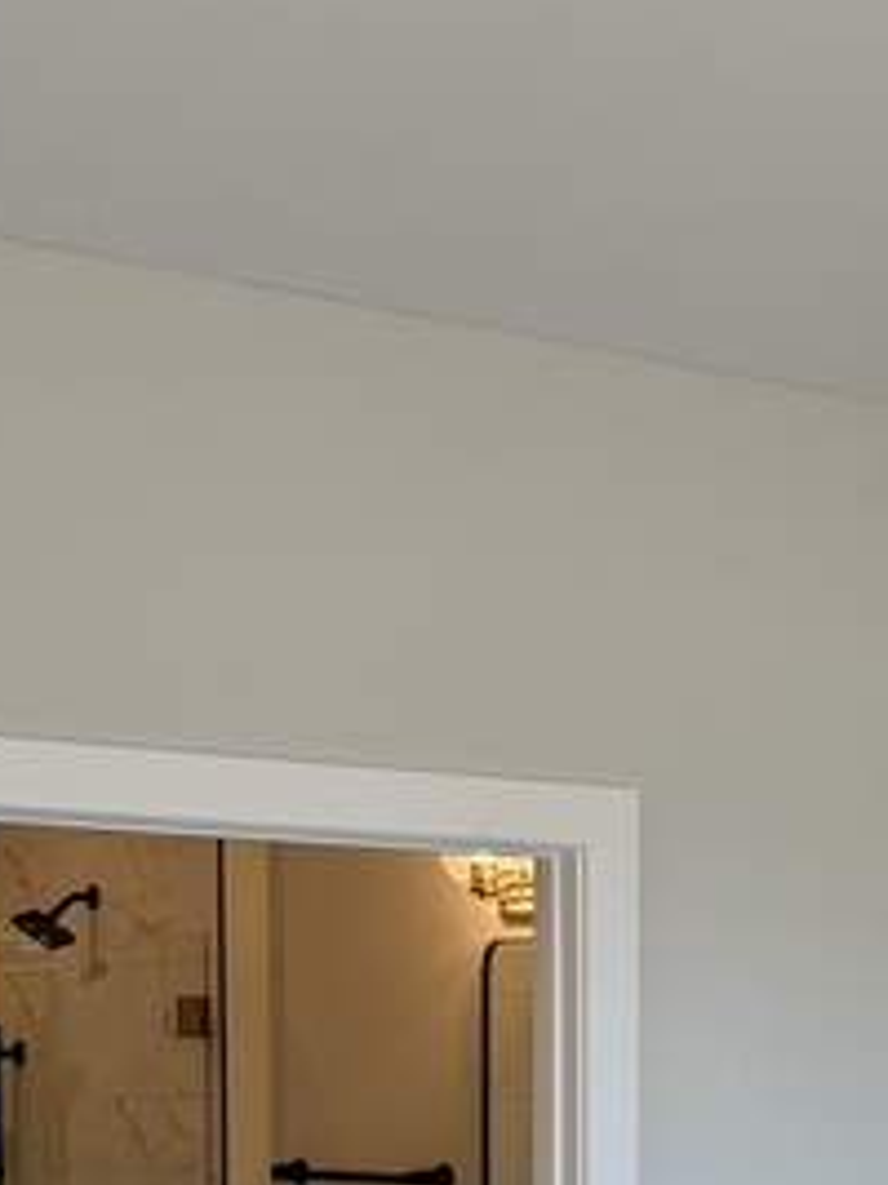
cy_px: 1212
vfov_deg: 19.6
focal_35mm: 97
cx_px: 1021
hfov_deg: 14.8
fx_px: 3320
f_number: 1.78
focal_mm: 6.76
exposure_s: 1/210
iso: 64
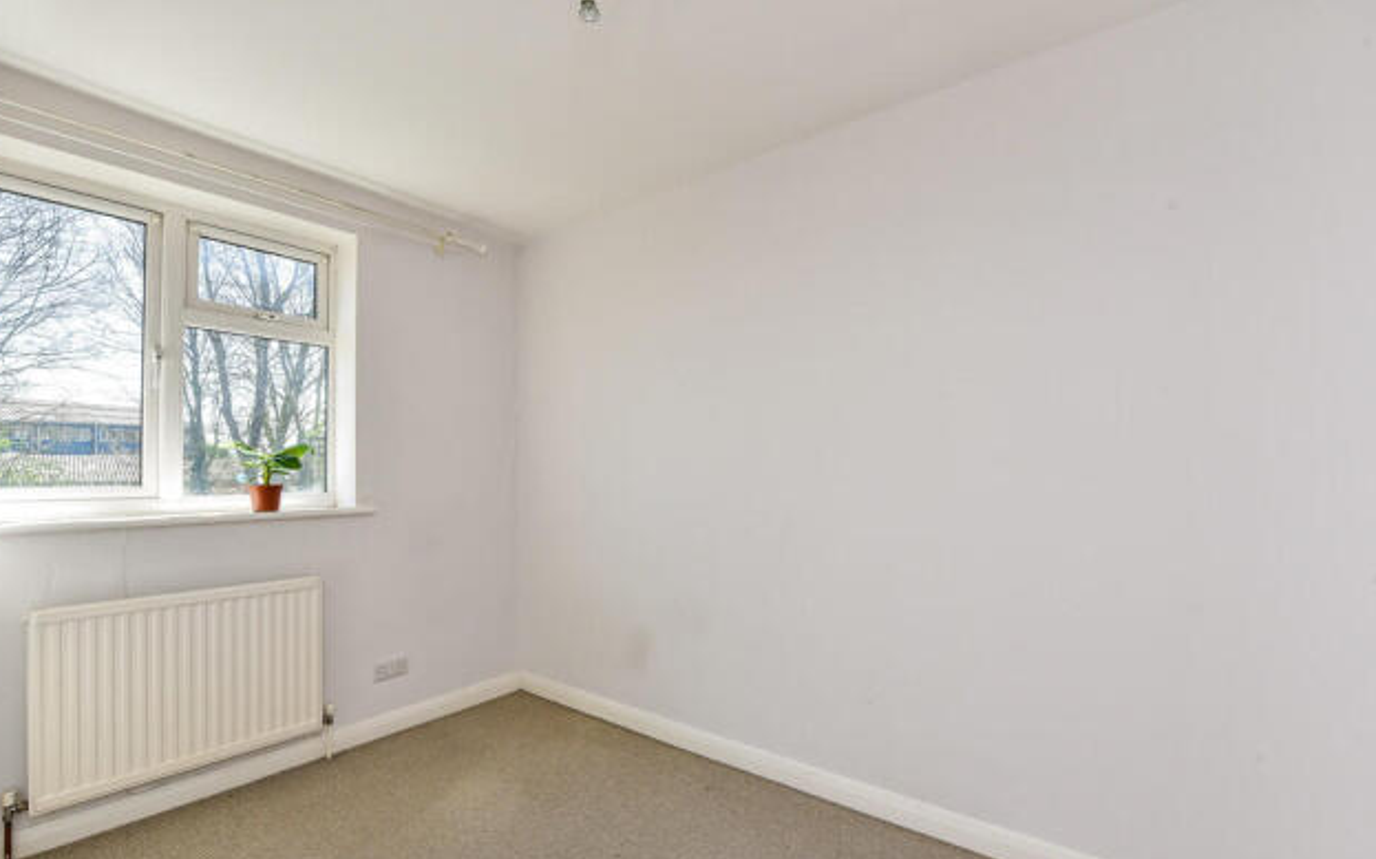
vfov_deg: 74.5
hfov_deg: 101.5
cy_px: 480
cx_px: 689
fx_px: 562
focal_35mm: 15
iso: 640
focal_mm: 14
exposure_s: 1/160
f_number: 9
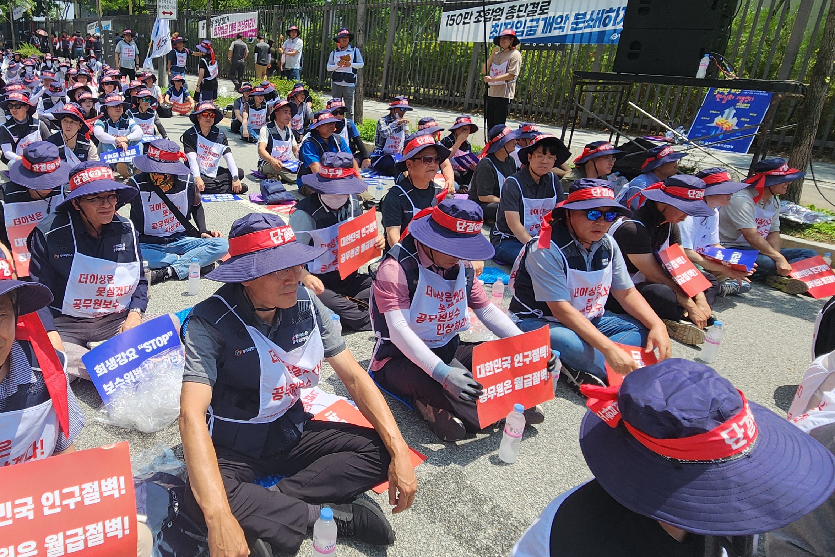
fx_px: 534
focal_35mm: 23
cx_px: 263
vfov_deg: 54.8
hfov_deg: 73.2
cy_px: 231
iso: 50
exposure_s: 1/1517
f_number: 2.2
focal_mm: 2.2
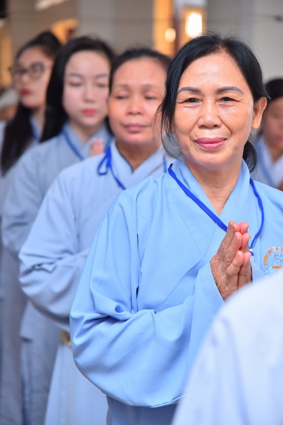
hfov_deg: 12.4
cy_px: 212
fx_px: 1298
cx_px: 142
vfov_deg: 18.6
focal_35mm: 110
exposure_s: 1/160
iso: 1000
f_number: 5
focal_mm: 110
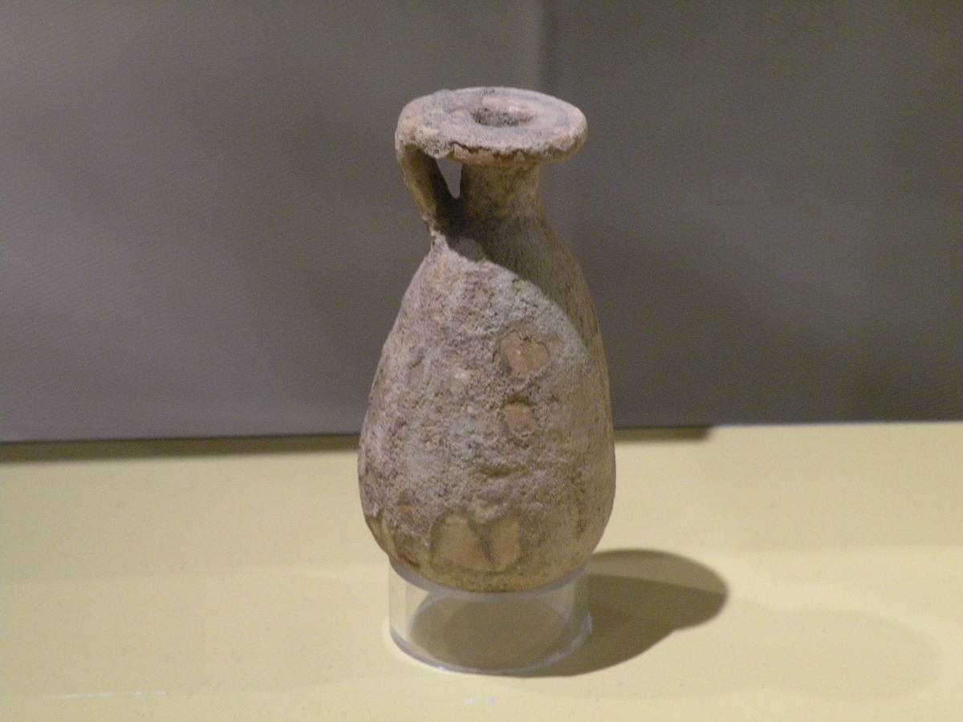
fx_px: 3311
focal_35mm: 119
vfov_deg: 12.5
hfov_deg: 16.6
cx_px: 482
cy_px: 361
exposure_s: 1/31.6
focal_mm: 21
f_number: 4.5
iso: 400
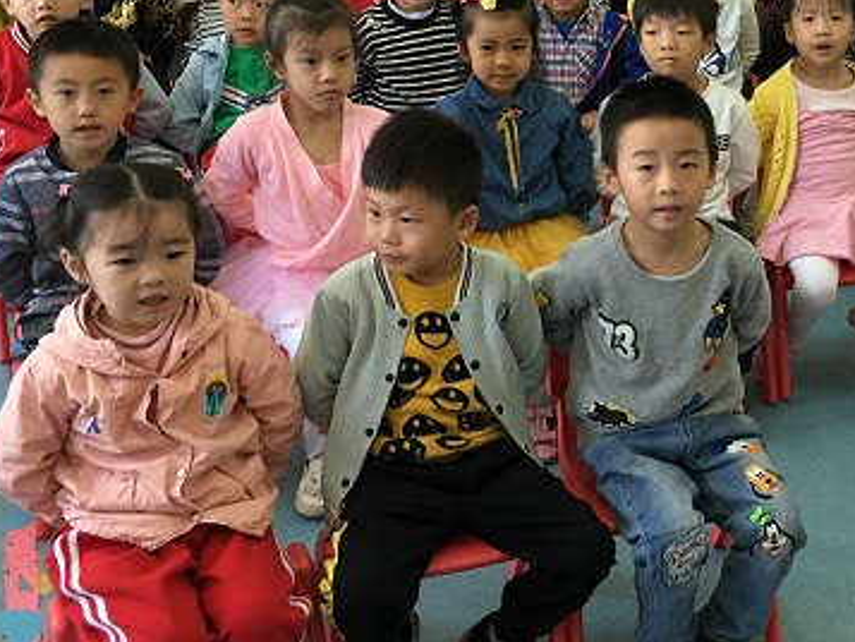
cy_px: 224
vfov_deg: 24.7
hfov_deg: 31.1
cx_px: 776
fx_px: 1458
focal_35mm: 59
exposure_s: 1/17
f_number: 2.2
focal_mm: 4.15
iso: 80
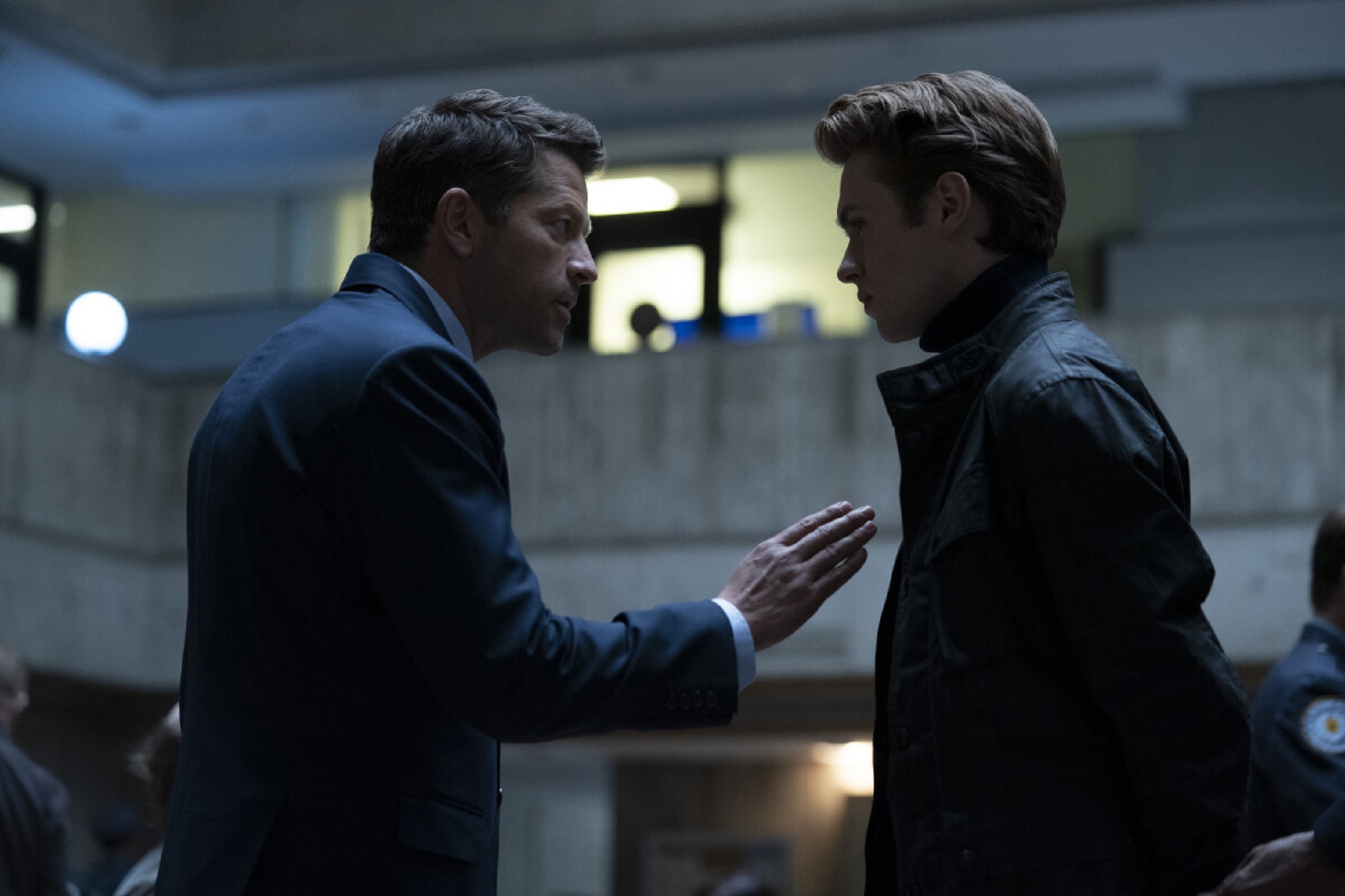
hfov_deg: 22.6
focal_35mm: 90
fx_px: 3362
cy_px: 448
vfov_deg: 15.2
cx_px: 672
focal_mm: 90
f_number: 3.2
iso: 4000
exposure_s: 1/250
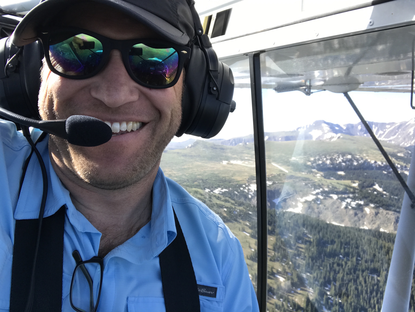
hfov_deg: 56.8
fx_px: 384
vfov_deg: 44.2
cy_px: 156
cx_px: 208
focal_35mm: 32
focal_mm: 2.87
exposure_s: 1/274
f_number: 2.2
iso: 25
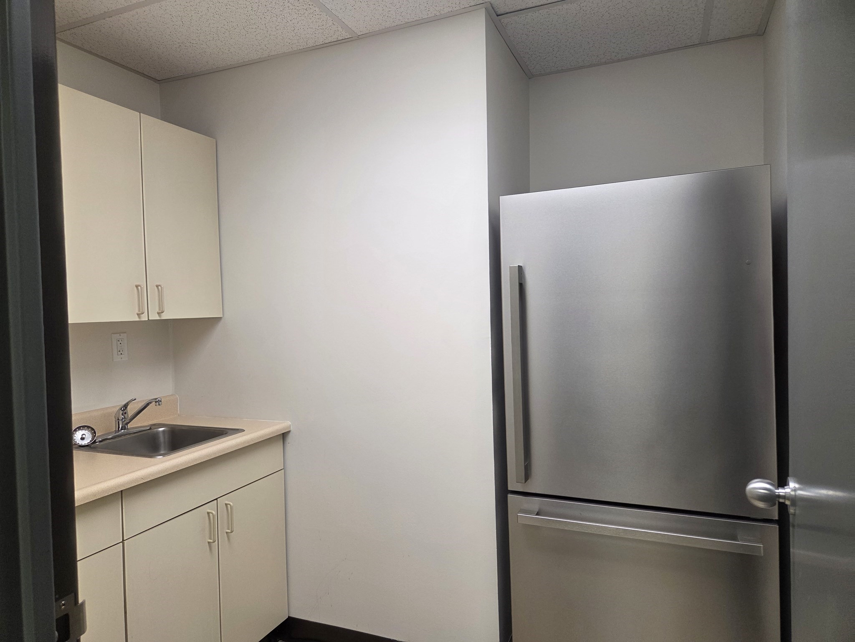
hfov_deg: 73.9
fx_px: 568
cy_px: 321
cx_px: 428
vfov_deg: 58.9
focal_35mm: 23
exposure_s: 1/120
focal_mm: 5.4
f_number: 1.8
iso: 160
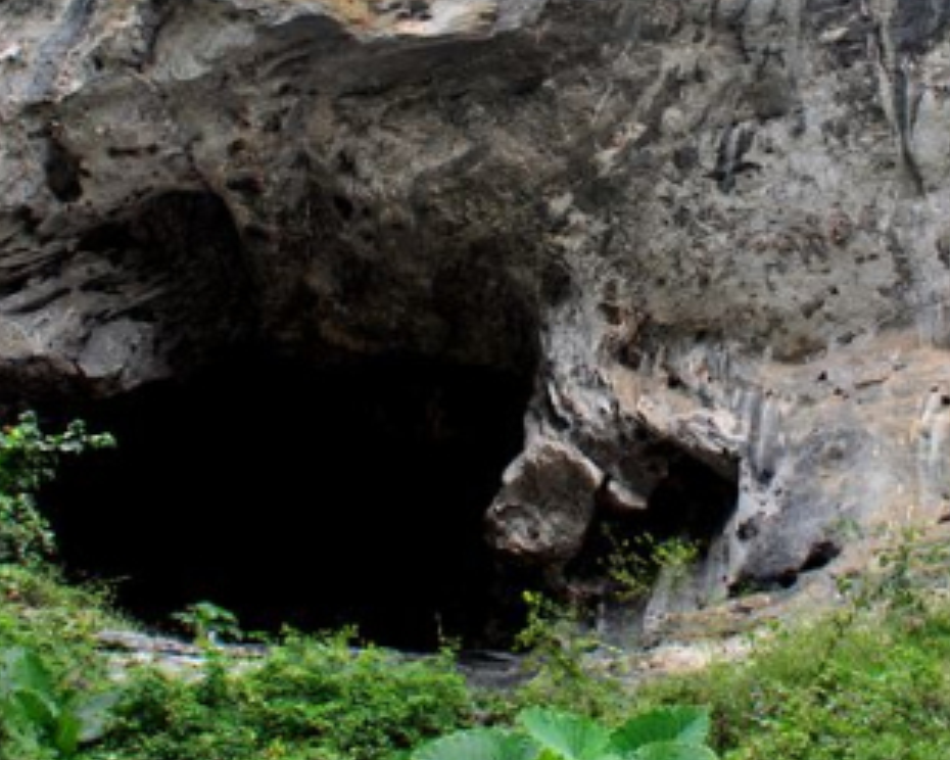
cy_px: 208
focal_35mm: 49
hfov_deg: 37.5
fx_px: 1378
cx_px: 659
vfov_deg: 30.4
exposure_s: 1/160
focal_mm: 18
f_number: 6.3
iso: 200
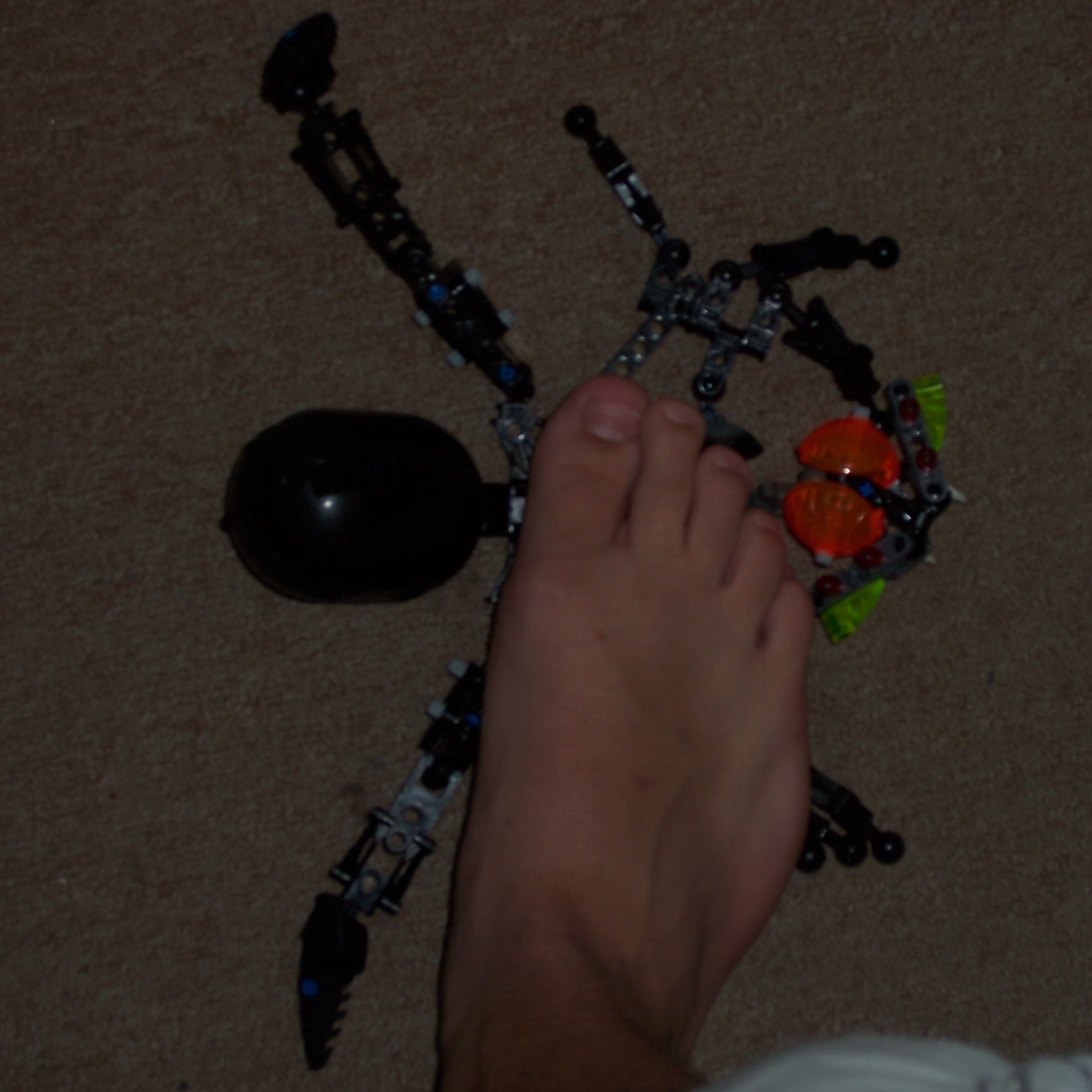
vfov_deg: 17.9
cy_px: 546
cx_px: 644
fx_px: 3462
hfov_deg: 17.9
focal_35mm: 97
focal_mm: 13.5
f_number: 4.1
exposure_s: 1/90
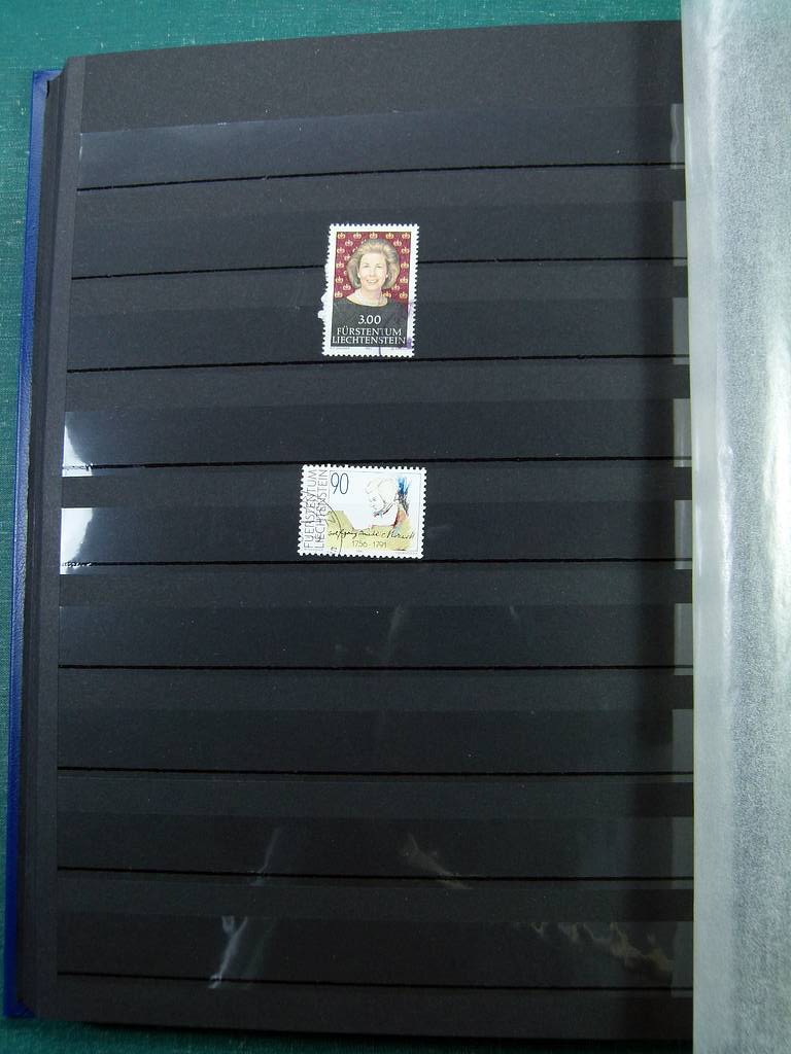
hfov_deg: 39.7
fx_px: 1097
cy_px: 527
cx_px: 396
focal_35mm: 36
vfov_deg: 51.4
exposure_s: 1/60
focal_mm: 6.5
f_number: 3.1
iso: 100
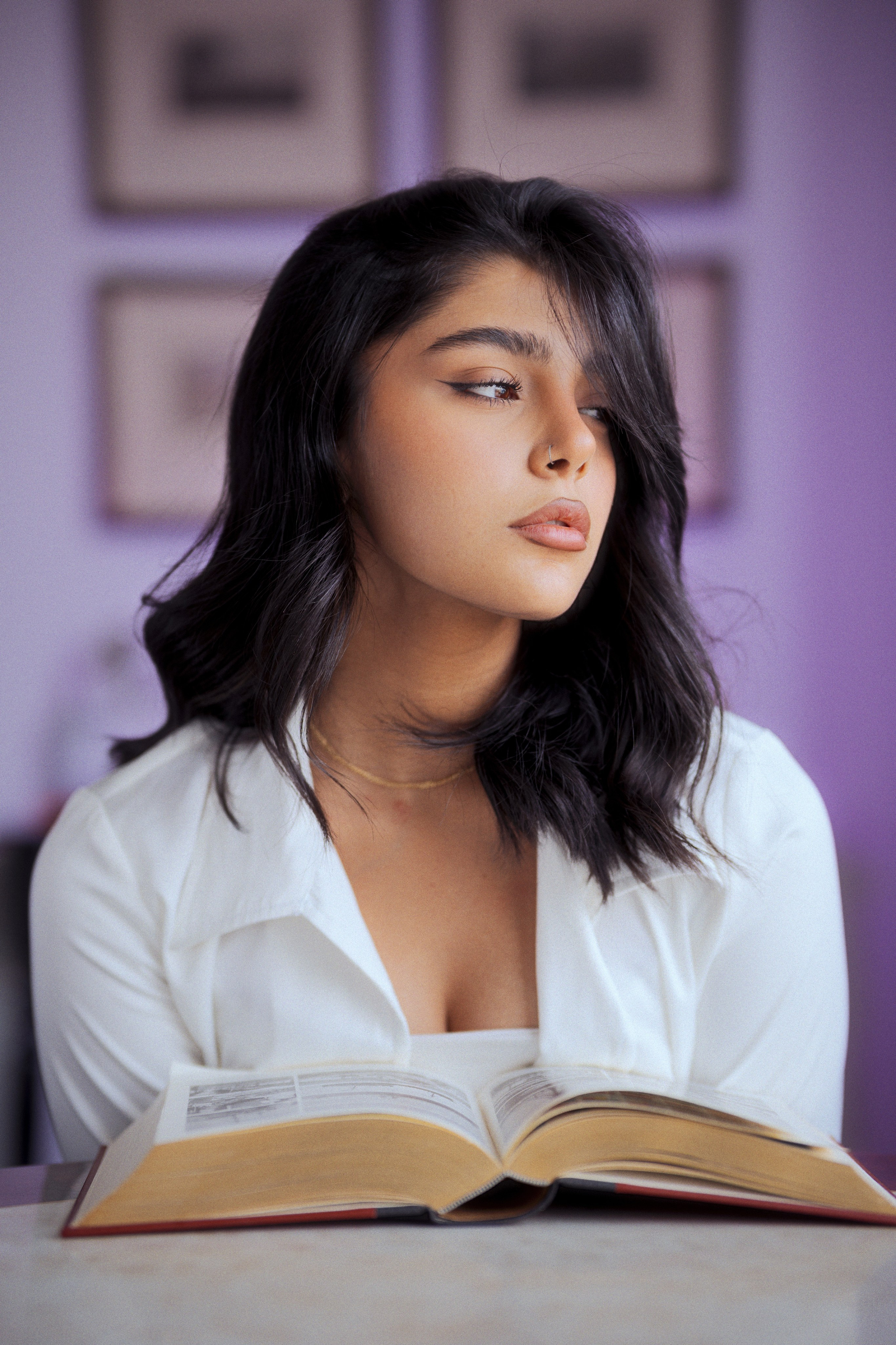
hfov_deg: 16.1
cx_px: 448
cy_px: 672
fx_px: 3173
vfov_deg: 23.9
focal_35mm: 85
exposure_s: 1/250
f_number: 2
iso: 200
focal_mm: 85
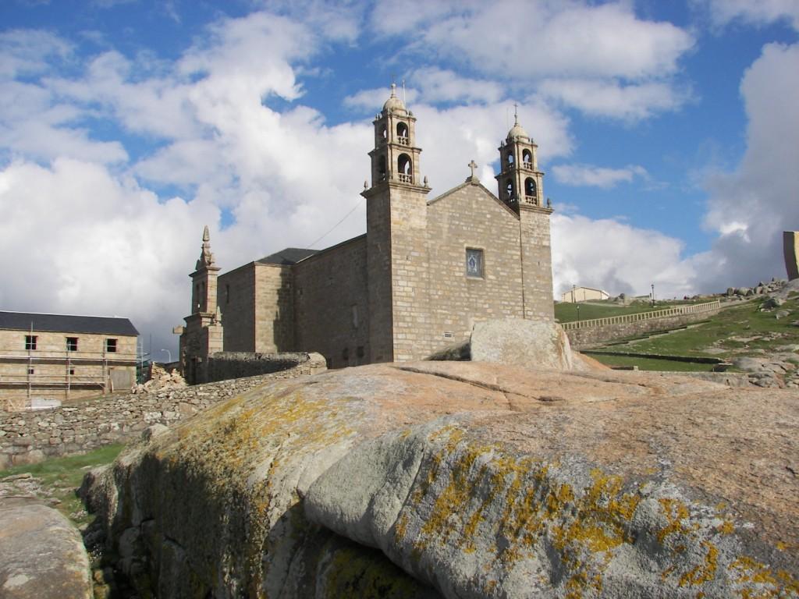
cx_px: 400
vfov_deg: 39.7
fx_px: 831
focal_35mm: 36
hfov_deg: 51.4
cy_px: 300
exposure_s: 1/800
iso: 50
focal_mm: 6
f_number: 4
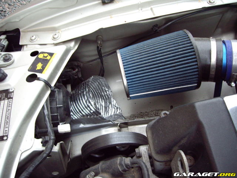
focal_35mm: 38
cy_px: 89
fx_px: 260
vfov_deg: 37.7
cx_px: 118
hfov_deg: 49.0
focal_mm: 6.2
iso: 200
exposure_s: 1/50
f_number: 2.7
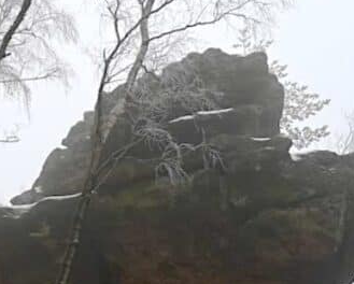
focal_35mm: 70
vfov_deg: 21.3
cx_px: 99
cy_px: 268
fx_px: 734
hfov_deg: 26.8
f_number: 4.5
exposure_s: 1/250
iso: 200
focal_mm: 24
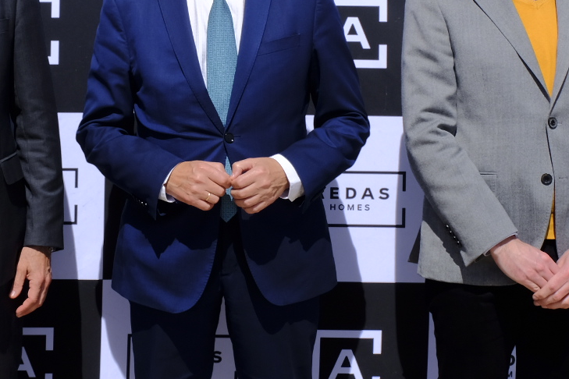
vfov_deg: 14.3
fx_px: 1501
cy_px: 41
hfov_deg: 21.2
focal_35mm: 95
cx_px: 106
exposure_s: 1/200
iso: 200
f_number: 13
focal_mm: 25.7
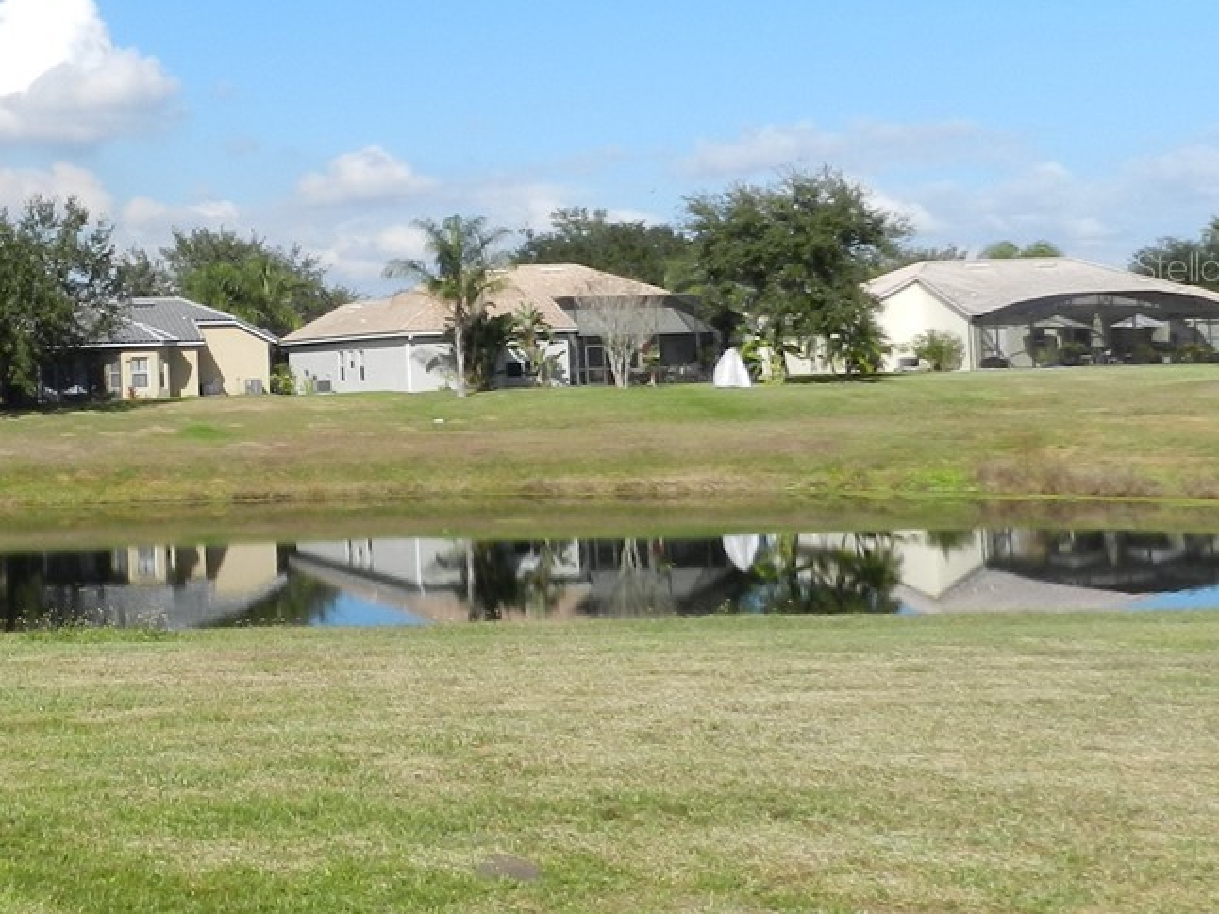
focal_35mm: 57
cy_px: 266
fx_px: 2007
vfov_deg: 25.4
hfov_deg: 29.6
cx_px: -196
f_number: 4.5
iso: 160
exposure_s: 1/800
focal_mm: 4
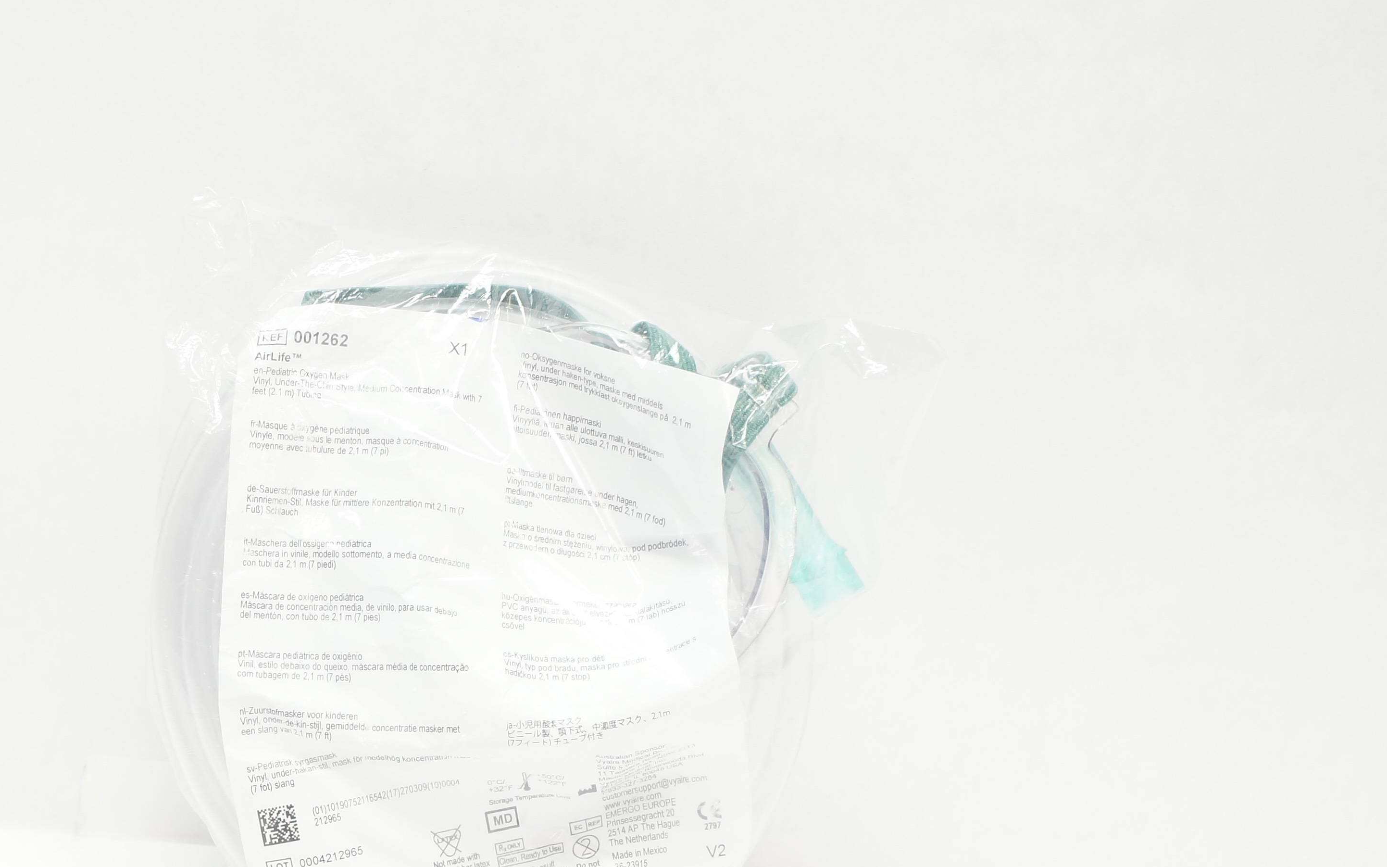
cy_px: 647
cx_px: 468
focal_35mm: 52
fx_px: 1966
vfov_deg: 24.6
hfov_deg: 38.5
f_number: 5.6
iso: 800
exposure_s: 1/80
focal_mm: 20
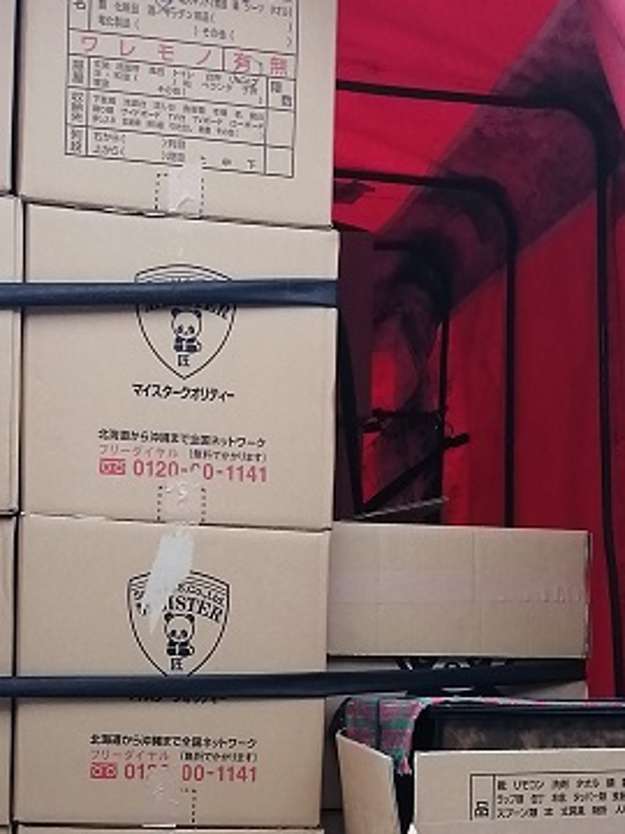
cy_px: 748
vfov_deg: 30.8
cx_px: 231
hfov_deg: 24.3
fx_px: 1444
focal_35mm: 60
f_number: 1.8
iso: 80
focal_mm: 3.62
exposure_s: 1/60
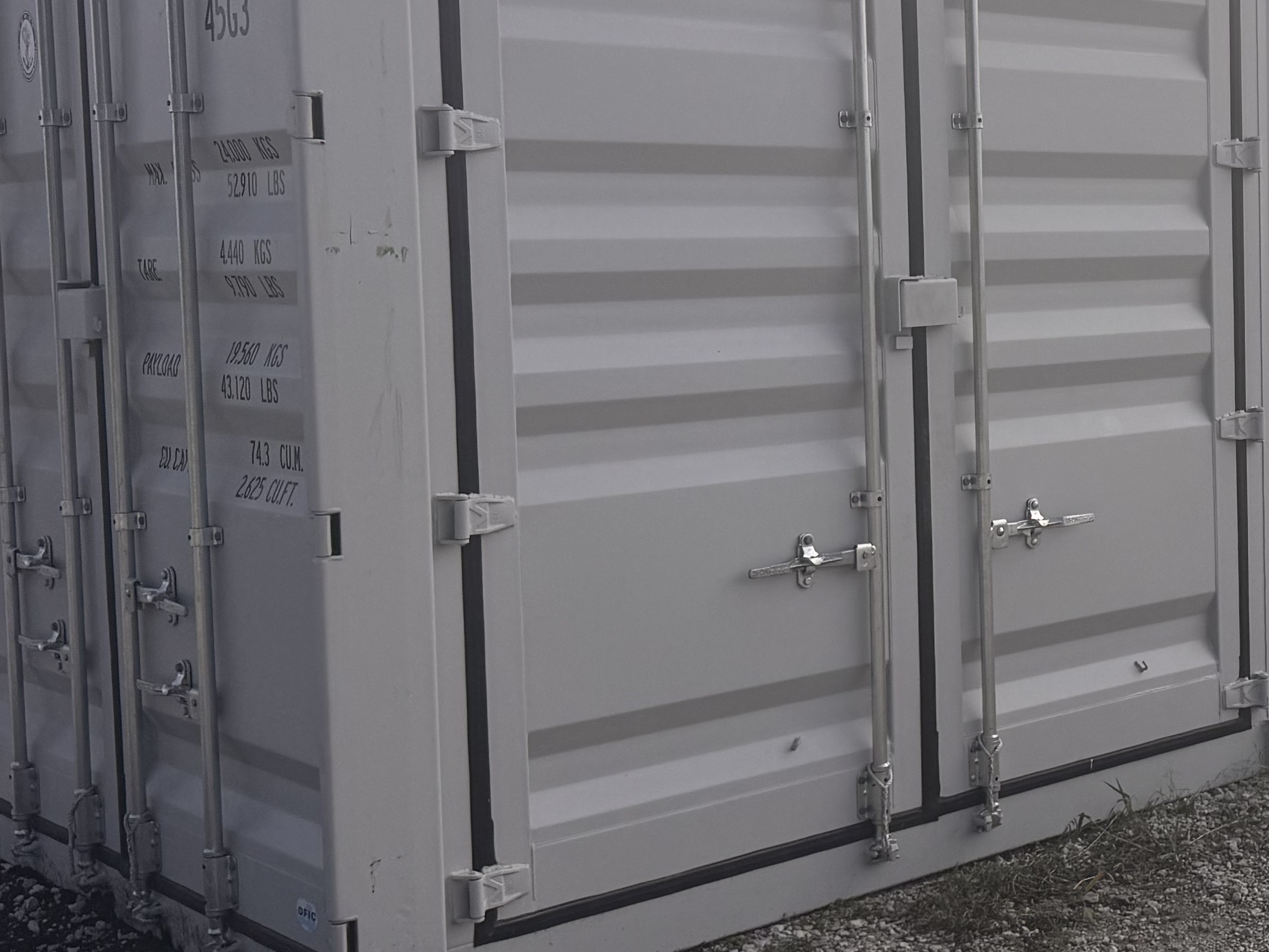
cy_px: 381
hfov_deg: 30.9
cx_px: 1264
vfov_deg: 25.2
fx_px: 2126
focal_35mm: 58
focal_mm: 6.76
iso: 80
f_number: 1.78
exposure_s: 1/6410
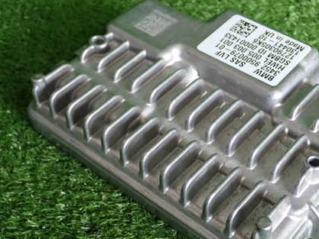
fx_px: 544
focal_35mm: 59
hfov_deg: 32.4
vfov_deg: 24.8
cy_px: 137
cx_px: 210
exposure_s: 1/80
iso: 200
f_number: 2.8
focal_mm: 7.31
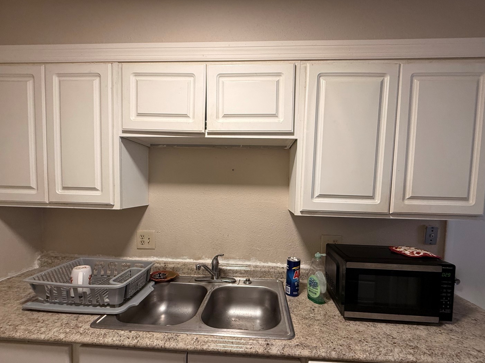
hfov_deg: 94.5
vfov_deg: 77.9
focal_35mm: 16
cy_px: 200
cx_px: 249
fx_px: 224
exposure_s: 1/60
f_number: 2.2
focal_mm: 2.22
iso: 160
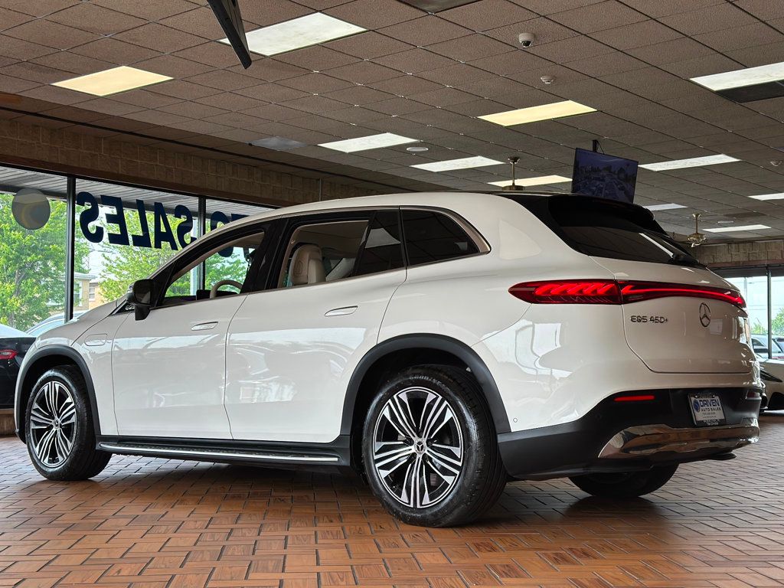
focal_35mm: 48
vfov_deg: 30.3
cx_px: 392
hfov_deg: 39.7
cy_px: 294
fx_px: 1087
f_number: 1.78
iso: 80
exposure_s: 1/719
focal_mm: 6.86
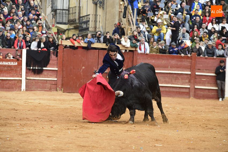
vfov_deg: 6.9
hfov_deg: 10.3
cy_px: 76
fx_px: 1267
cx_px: 114
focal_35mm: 200
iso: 640
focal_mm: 200
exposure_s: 1/320
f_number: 6.3
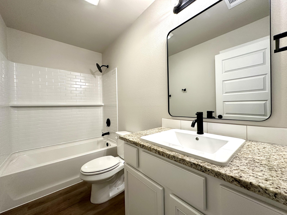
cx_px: 144
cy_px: 108
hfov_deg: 102.1
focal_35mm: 14
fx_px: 116
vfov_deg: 85.7
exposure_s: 1/120
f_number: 2.2
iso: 200
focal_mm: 2.22
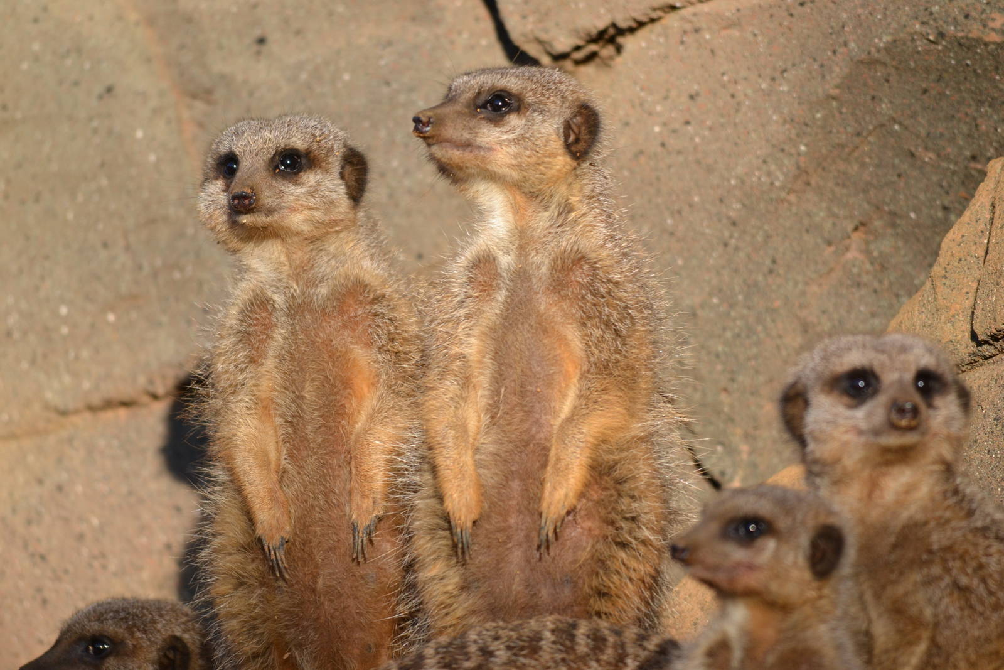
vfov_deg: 1.8
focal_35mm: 750
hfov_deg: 2.7
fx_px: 20917
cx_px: 502
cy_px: 335
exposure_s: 1/500
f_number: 6.3
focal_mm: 500
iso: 450
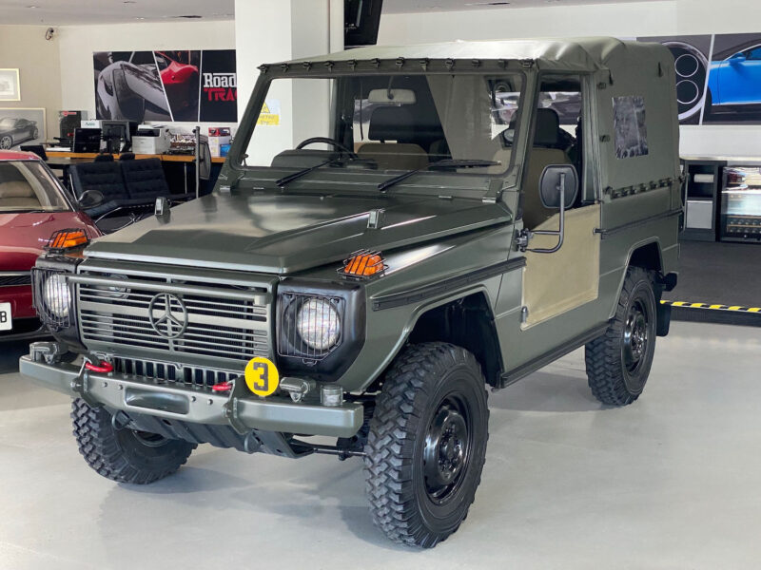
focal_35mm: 52
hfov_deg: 36.8
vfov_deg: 28.0
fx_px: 1143
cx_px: 380
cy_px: 285
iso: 160
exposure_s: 1/121
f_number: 2
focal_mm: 6
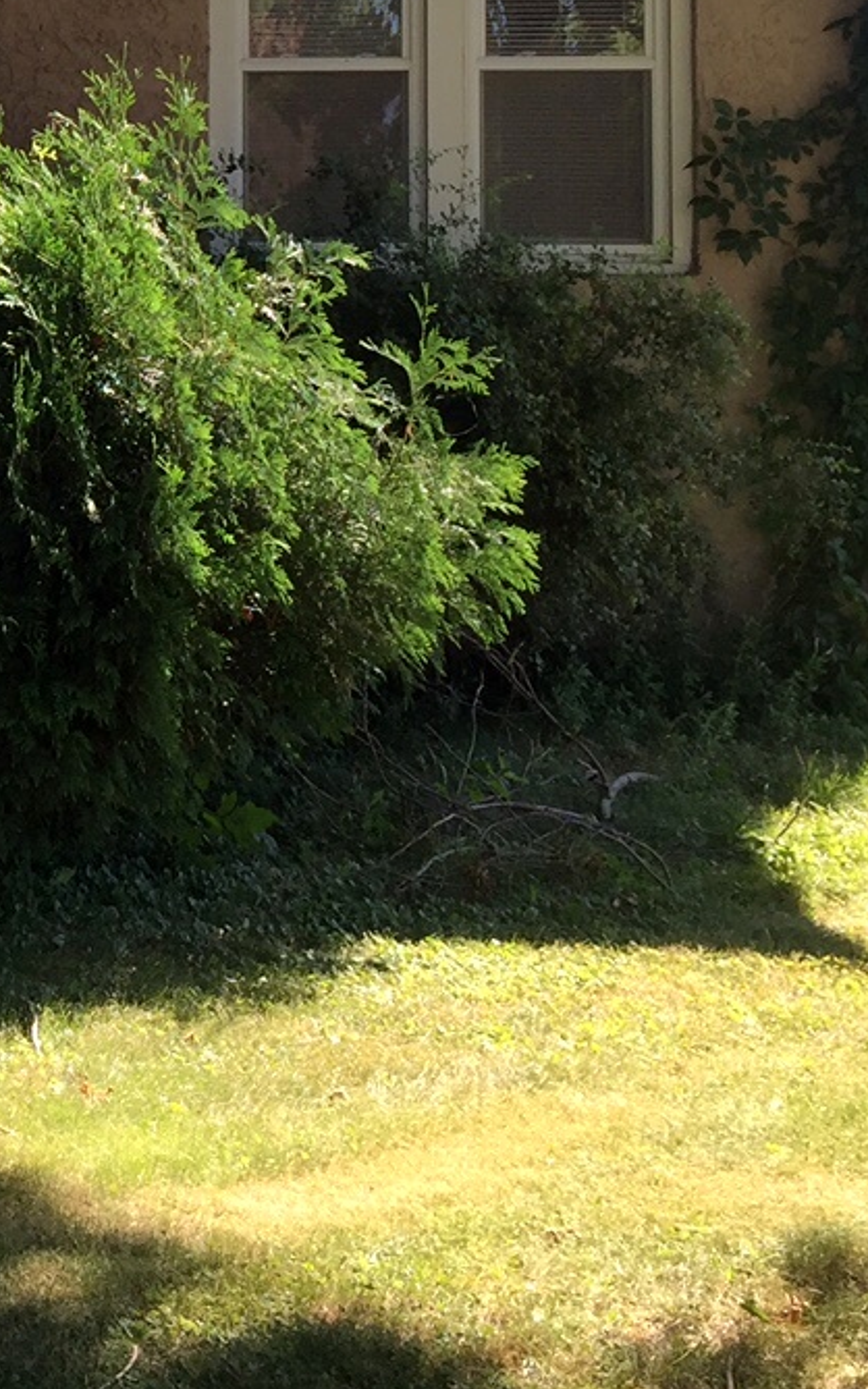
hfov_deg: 15.8
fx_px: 2839
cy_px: 152
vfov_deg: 26.6
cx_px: -476
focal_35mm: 75
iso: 32
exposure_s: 1/344
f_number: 2.2
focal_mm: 4.15
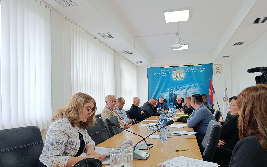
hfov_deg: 72.5
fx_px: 182
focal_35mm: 25
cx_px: 136
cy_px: 102
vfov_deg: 48.9
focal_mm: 6.11
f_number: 1.65
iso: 698
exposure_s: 1/100
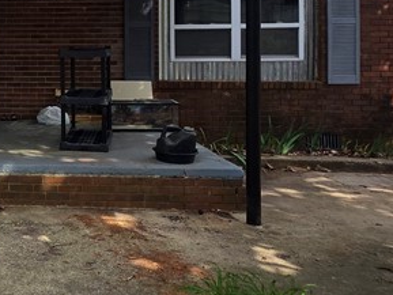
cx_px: -39
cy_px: 45
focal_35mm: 46
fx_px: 522
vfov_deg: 30.5
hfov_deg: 35.3
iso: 40
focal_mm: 2.2
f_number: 1.9
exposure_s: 1/1920
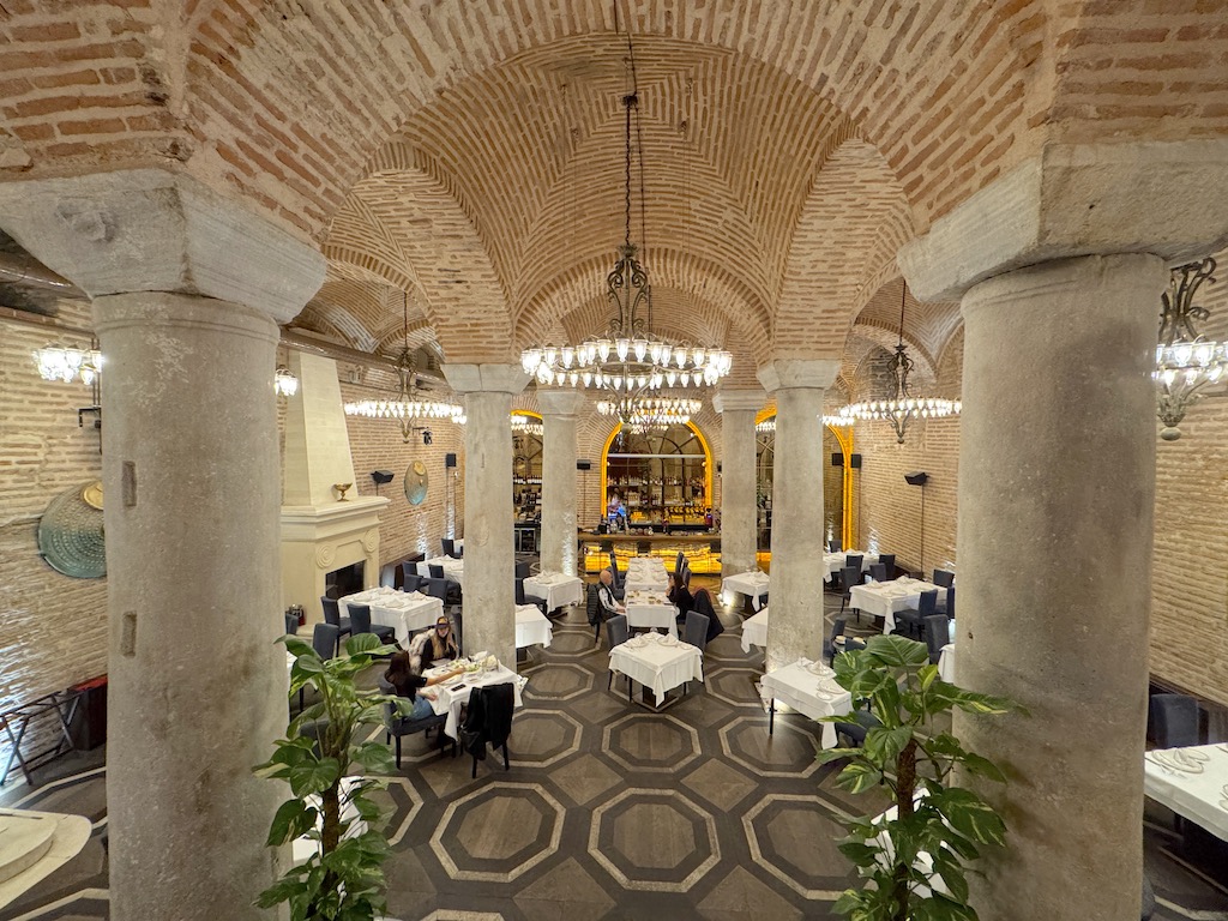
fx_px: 497
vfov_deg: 85.7
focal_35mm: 14
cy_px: 460
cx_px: 614
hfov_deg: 102.1
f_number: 2.2
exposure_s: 1/50
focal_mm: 2.22
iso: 500
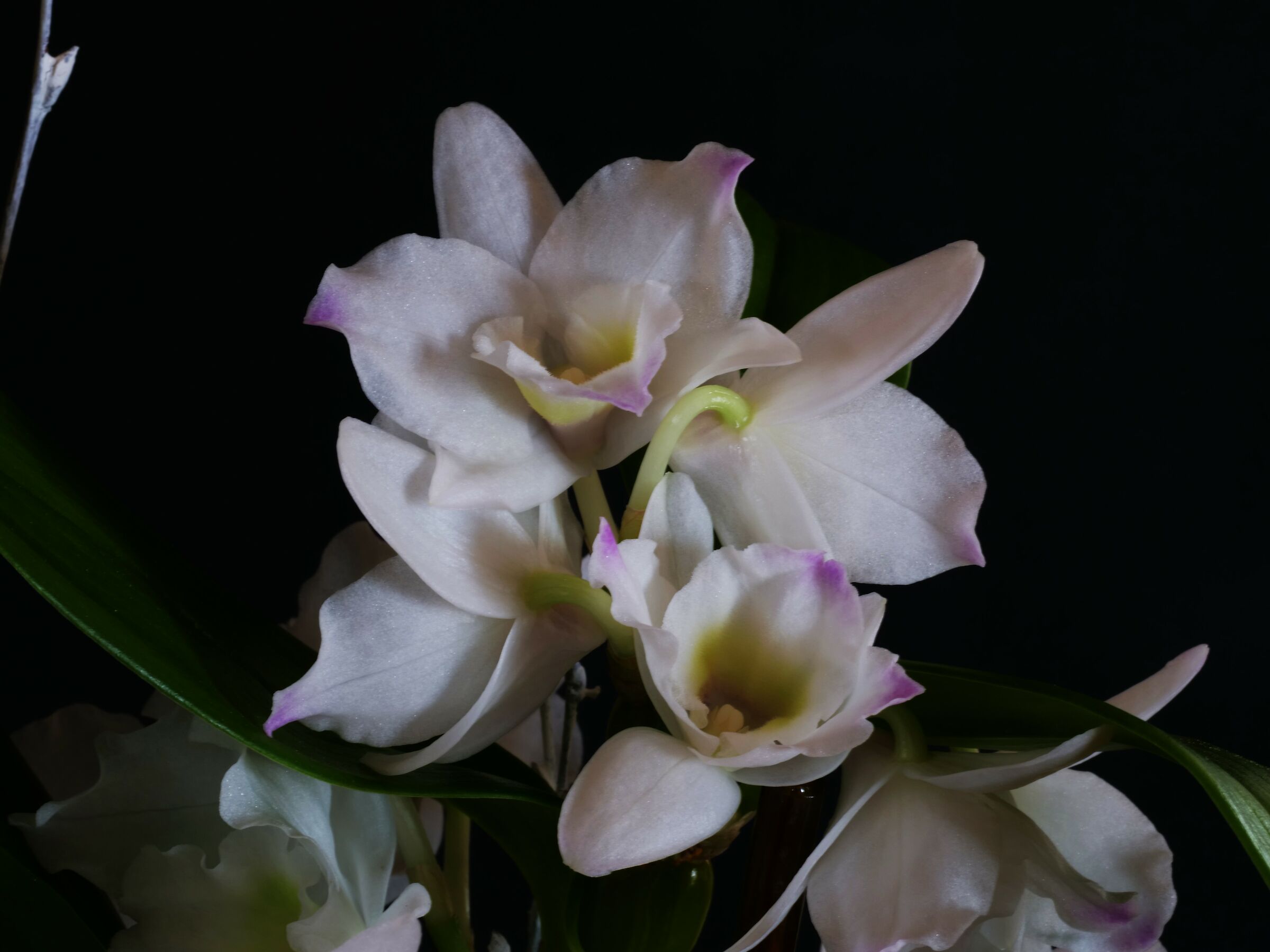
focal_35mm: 120
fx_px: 4403
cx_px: 635
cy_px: 476
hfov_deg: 16.4
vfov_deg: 12.3
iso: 100
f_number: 16
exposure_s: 2
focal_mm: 60
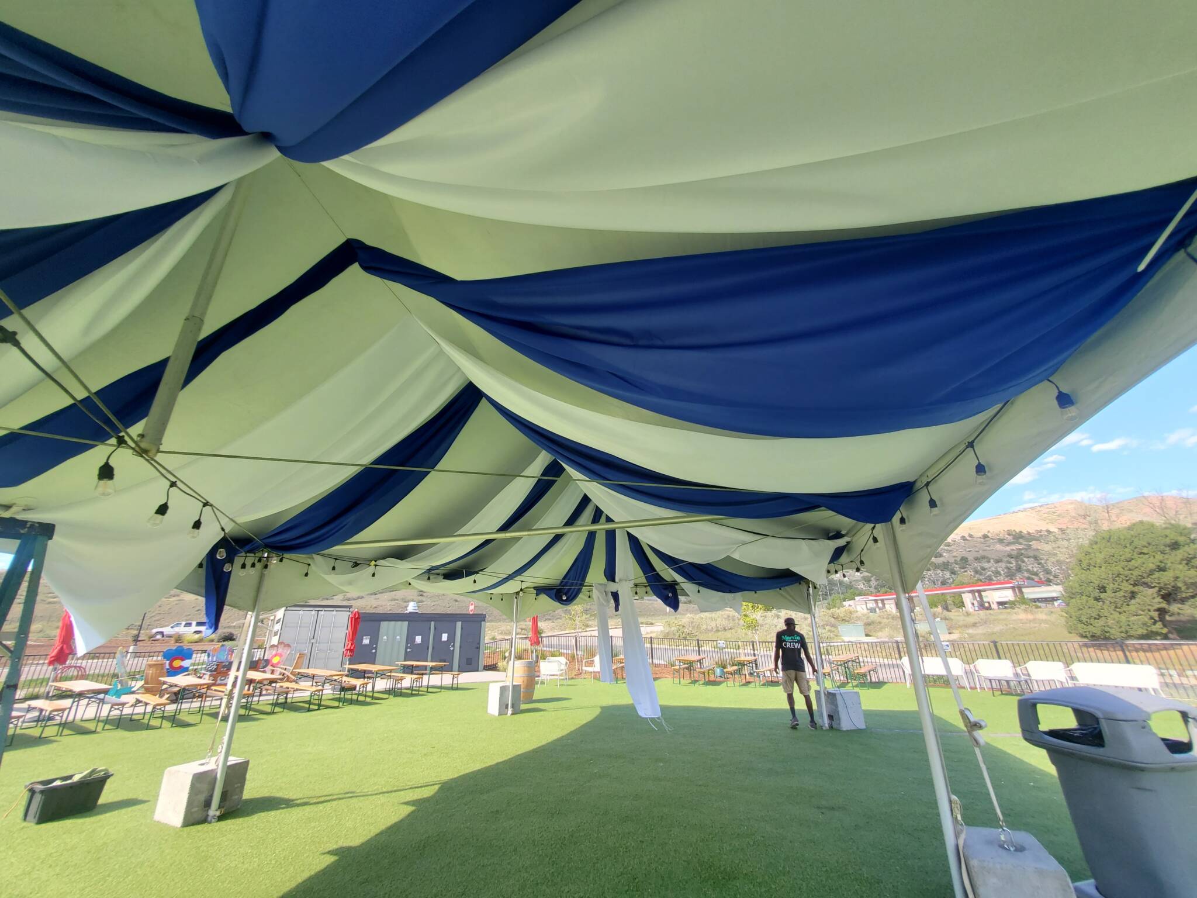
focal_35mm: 13
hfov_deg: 106.2
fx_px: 450
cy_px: 449
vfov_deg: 89.9
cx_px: 598
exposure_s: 1/155
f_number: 2.2
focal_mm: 1.8
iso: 50
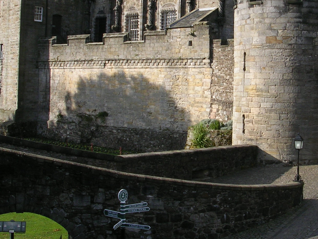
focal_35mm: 64
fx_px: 588
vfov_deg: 22.8
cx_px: 226
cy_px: 77
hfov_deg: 29.9
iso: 50
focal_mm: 5.8
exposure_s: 1/210
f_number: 5.6
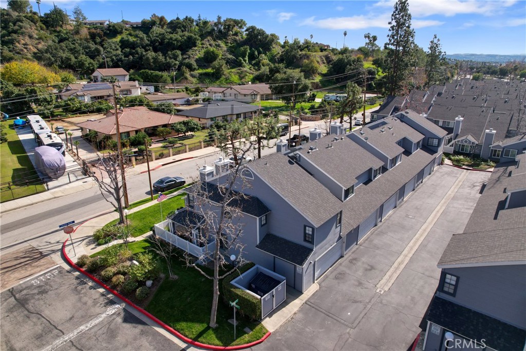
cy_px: 176
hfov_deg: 78.6
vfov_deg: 57.2
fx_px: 321
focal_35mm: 22
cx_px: 263
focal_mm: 8.38
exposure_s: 1/50
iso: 100
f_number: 2.8
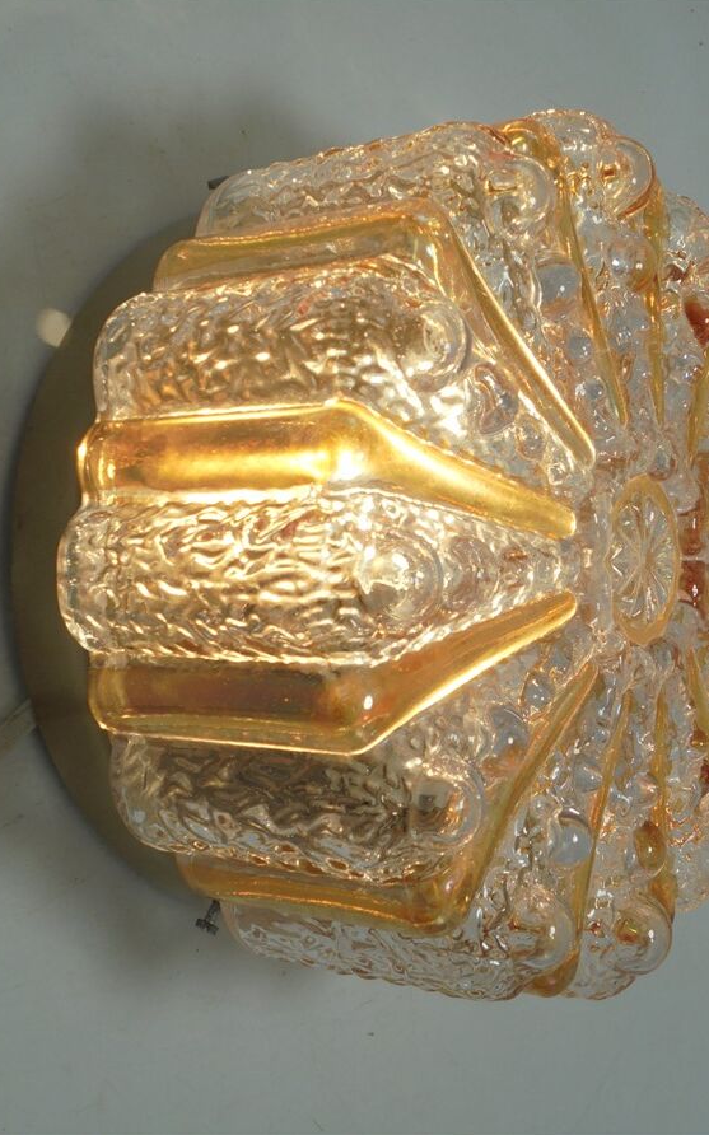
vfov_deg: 43.5
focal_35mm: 46
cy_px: 565
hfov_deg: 28.0
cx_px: 394
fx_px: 1423
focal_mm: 7.8
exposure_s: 1/200
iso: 100
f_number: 4.5
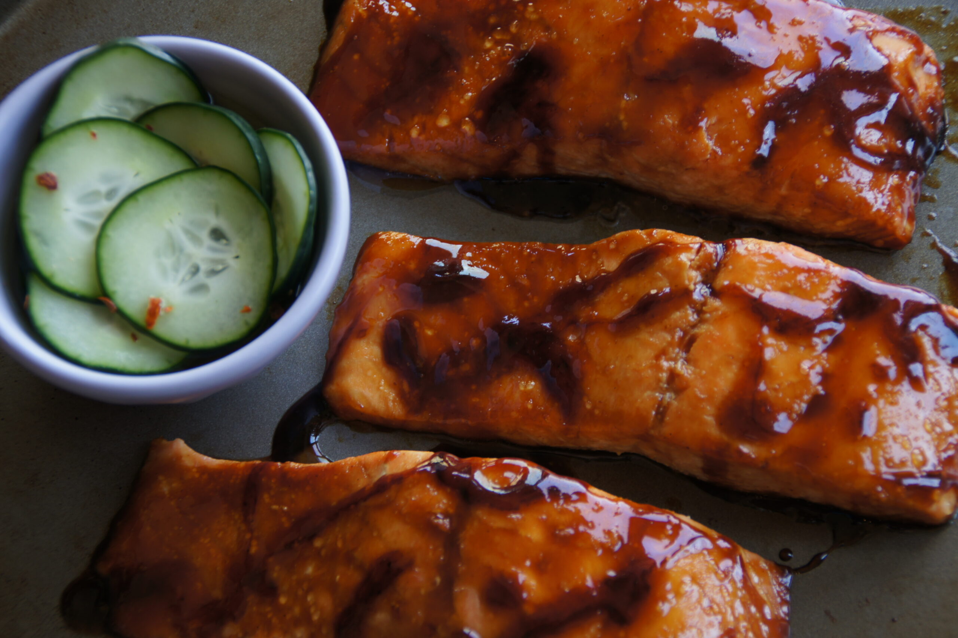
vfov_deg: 12.2
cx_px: 479
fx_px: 2992
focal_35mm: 112
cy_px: 319
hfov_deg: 18.2
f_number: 5.6
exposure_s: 1/6
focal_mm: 75
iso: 100
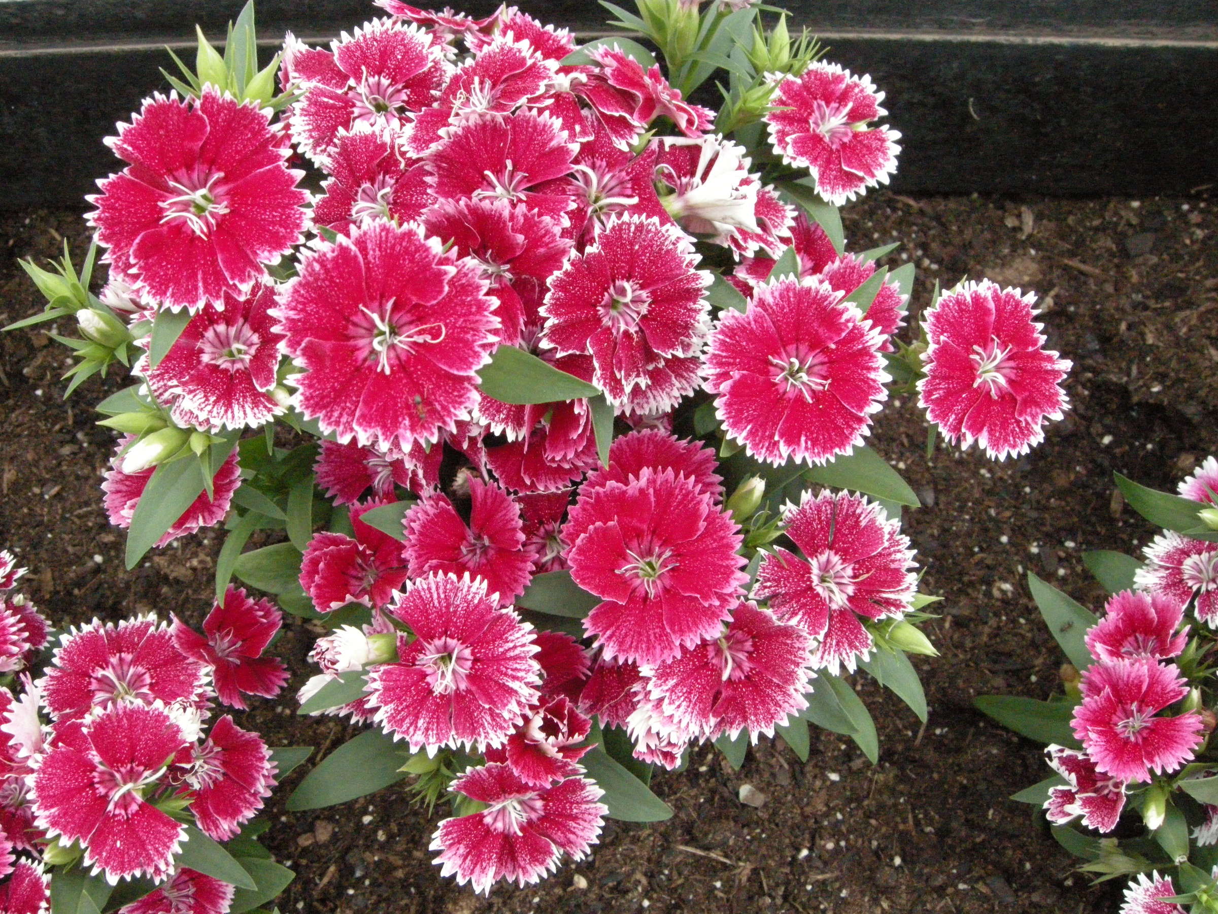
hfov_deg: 52.6
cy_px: 457
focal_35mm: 35
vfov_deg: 40.7
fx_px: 1232
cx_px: 609
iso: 800
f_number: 5.4
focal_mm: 7.5
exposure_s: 1/243
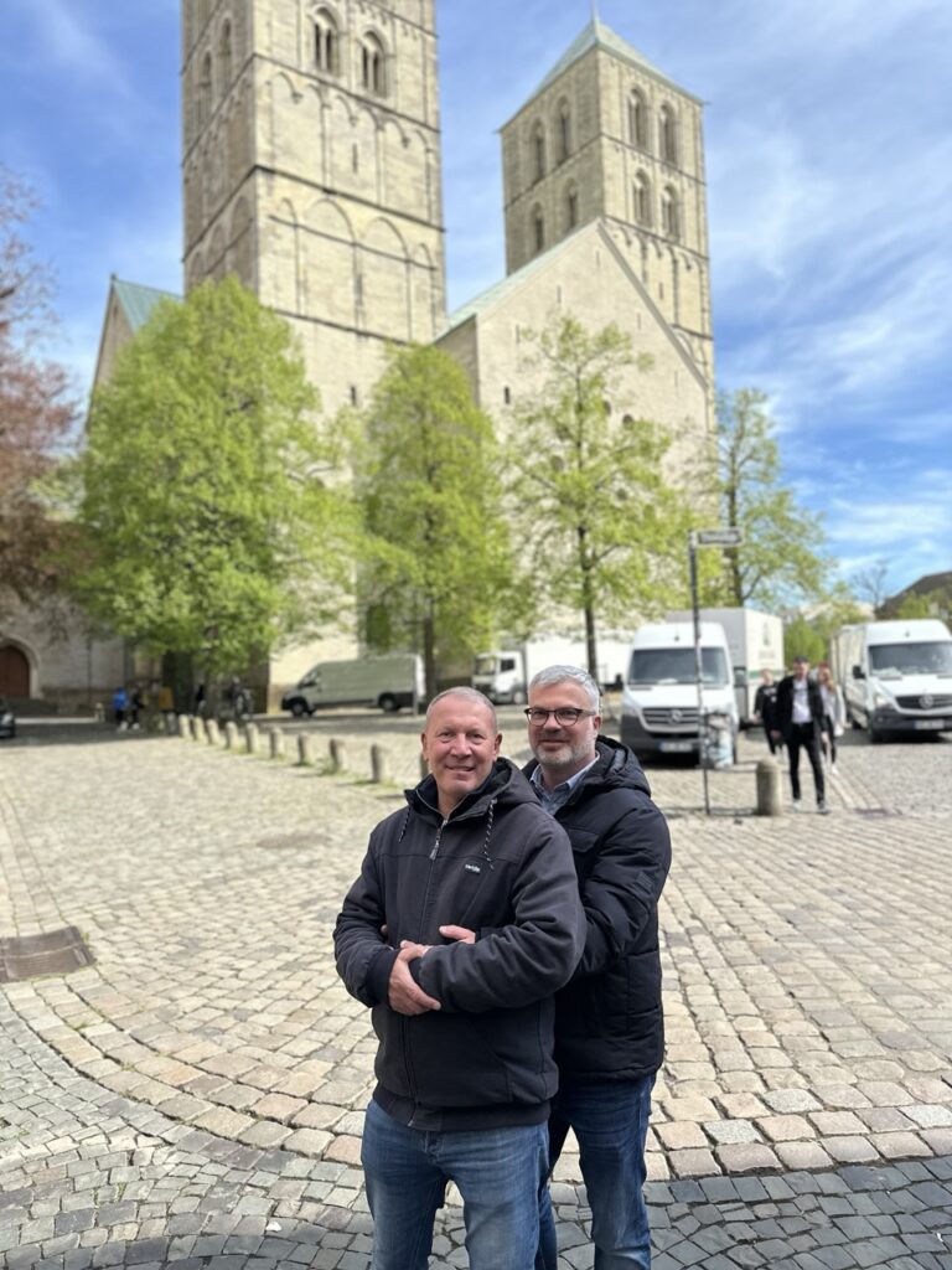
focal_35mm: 24
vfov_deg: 71.6
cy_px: 635
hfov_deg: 56.8
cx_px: 476
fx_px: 880
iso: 80
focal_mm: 6.86
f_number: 1.78
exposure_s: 1/2660
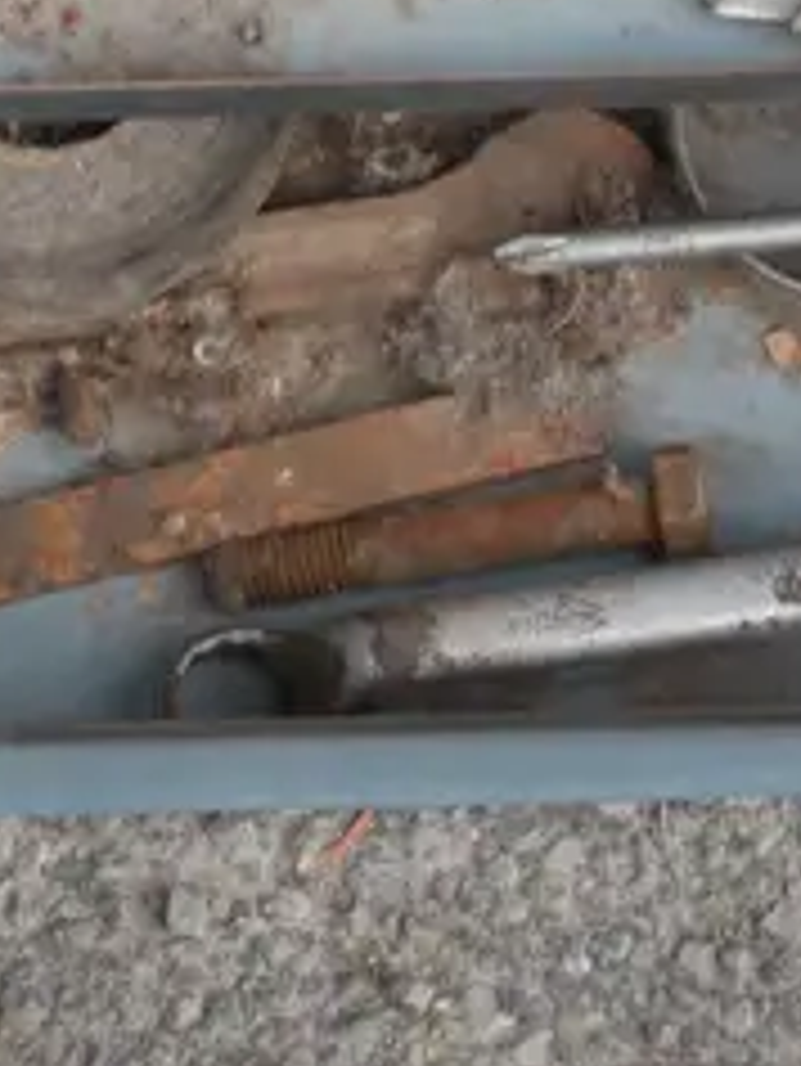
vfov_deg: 7.1
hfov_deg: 5.5
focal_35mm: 268
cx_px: 817
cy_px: -1044
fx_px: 8261
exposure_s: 1/125
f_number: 5.4
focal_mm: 31
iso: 200
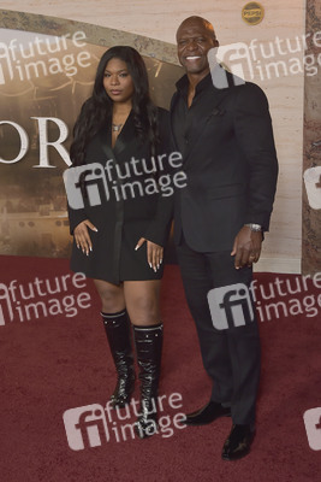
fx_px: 588
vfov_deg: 44.5
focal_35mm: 44
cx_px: 160
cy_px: 241
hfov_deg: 30.5
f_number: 6.3
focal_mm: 44
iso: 1000
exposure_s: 1/250
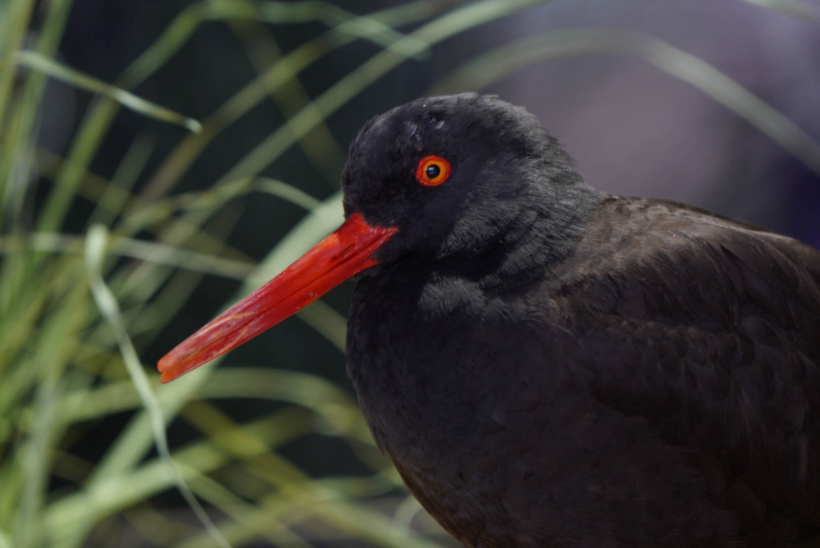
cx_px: 410
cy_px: 274
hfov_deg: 2.3
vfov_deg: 1.5
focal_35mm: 900
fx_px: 20514
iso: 400
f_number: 6.3
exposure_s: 1/50
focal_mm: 600
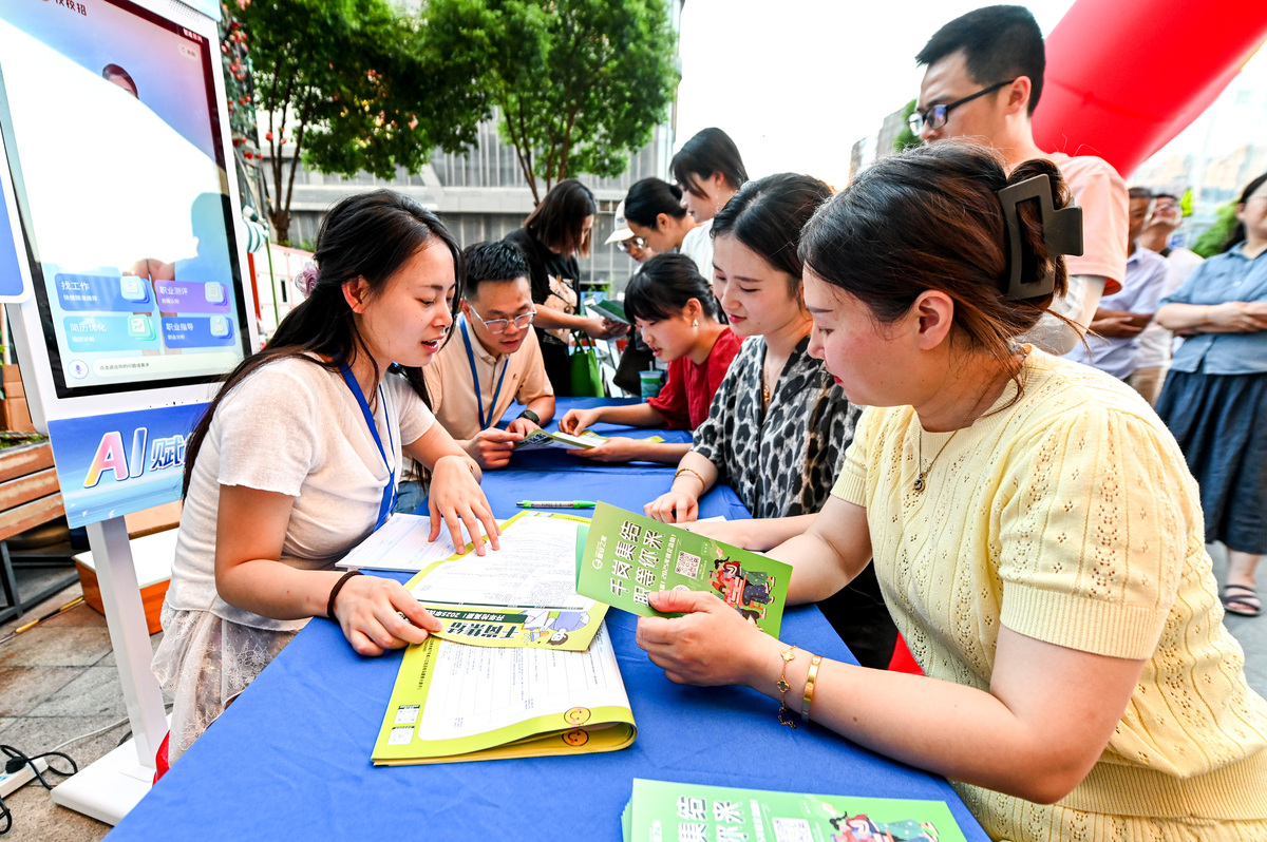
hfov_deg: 100.4
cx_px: 634
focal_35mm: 15
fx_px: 527
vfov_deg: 77.2
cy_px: 421
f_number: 4
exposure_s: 1/200
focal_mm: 15
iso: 1600
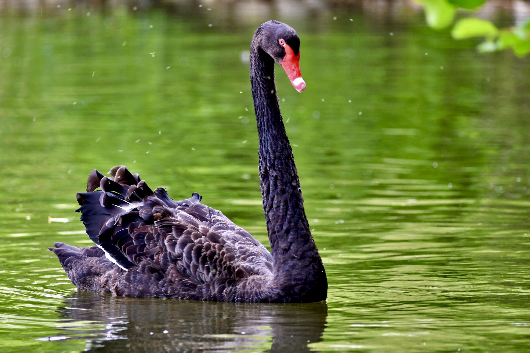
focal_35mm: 366
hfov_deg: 5.6
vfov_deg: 3.8
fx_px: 5388
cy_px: 178
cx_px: 264
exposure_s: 1/80
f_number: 5.6
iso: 400
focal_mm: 240
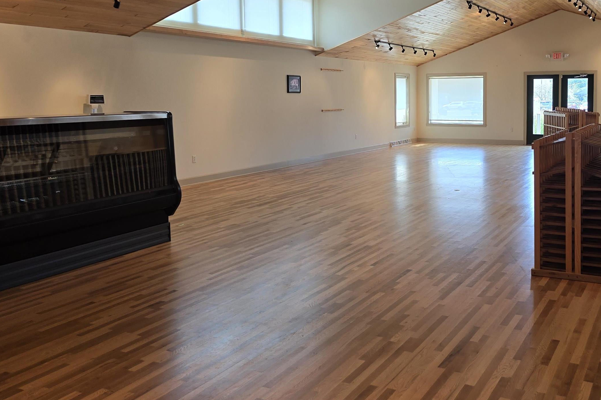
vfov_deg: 37.4
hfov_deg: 53.2
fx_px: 584
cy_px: 131
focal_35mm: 35
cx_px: 410
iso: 80
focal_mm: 6.3
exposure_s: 1/120
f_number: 1.7
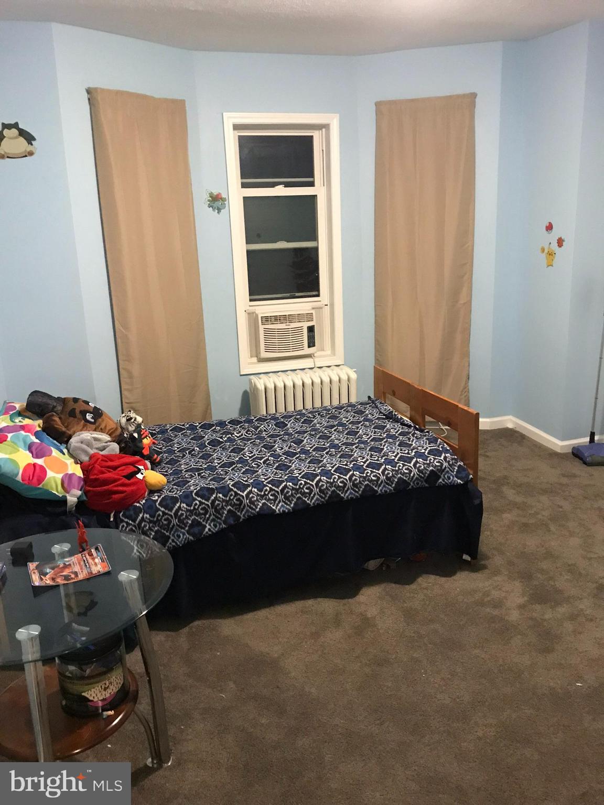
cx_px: 302
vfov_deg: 63.4
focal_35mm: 28
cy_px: 402
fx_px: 651
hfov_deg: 49.7
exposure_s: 1/4
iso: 100
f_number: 1.8
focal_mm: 3.99
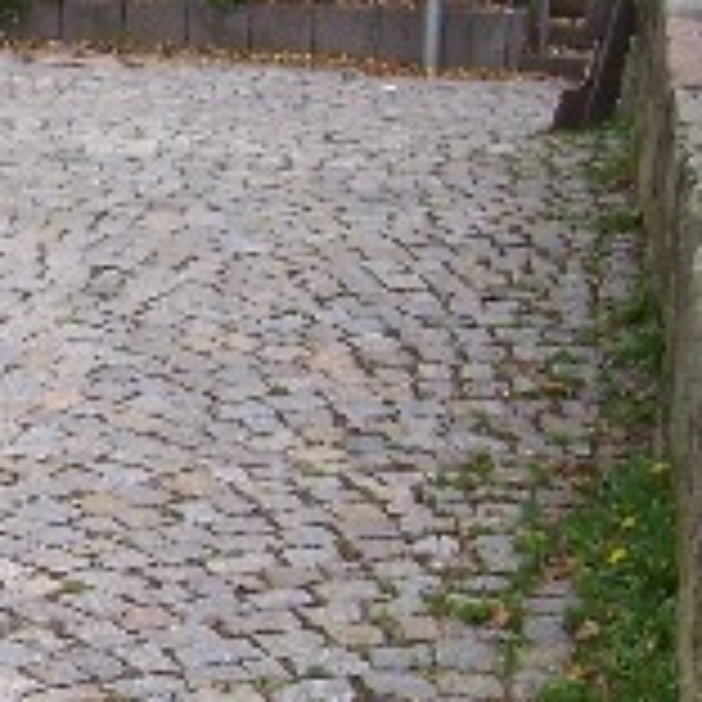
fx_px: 2501
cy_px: 410
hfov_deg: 14.9
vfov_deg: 16.0
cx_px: -346
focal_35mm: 109
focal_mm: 5.6
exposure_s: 1/250
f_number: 2.7
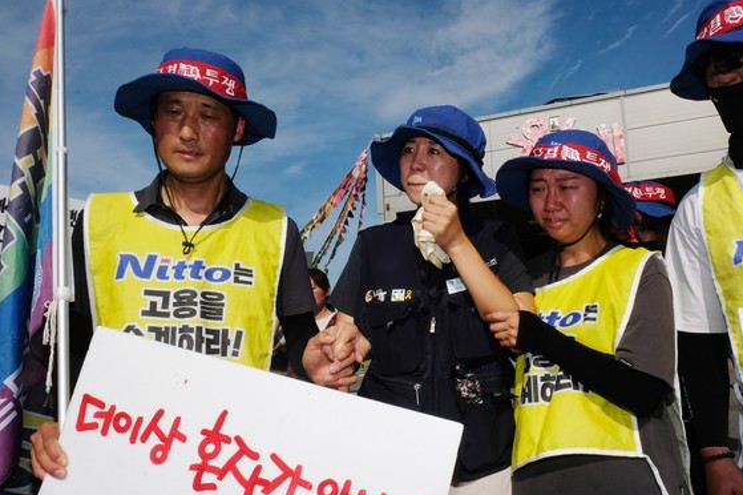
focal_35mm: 29
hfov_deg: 63.7
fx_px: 598
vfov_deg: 44.9
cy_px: 263
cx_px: 388
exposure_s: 1/320
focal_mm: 18
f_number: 22
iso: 320
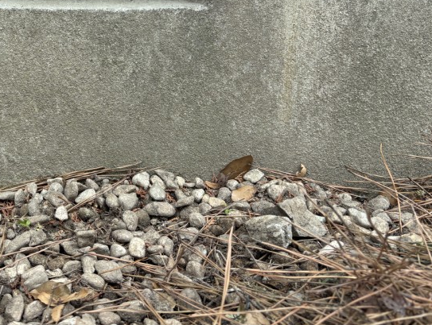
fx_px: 612
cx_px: 59
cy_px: 66
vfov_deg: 29.1
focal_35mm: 49
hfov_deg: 36.9
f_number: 1.6
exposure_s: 1/326
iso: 40
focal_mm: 5.96
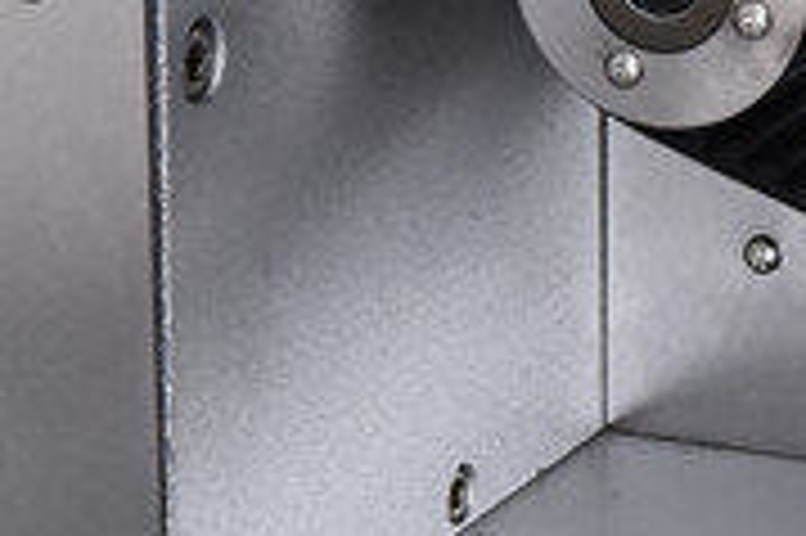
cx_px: 630
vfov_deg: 3.5
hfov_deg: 5.3
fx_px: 8768
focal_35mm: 392
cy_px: -408
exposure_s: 1/160
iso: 2000
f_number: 13
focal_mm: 70
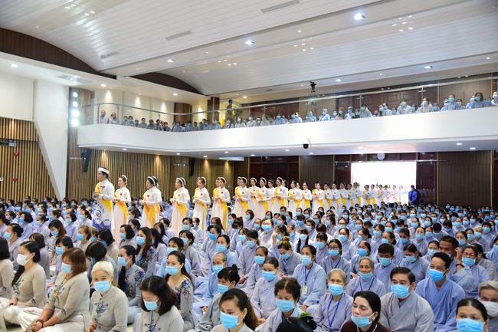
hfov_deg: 60.3
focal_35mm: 31
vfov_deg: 42.3
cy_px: 166
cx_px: 249
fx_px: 429
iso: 800
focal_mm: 31
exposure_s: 1/40
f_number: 4
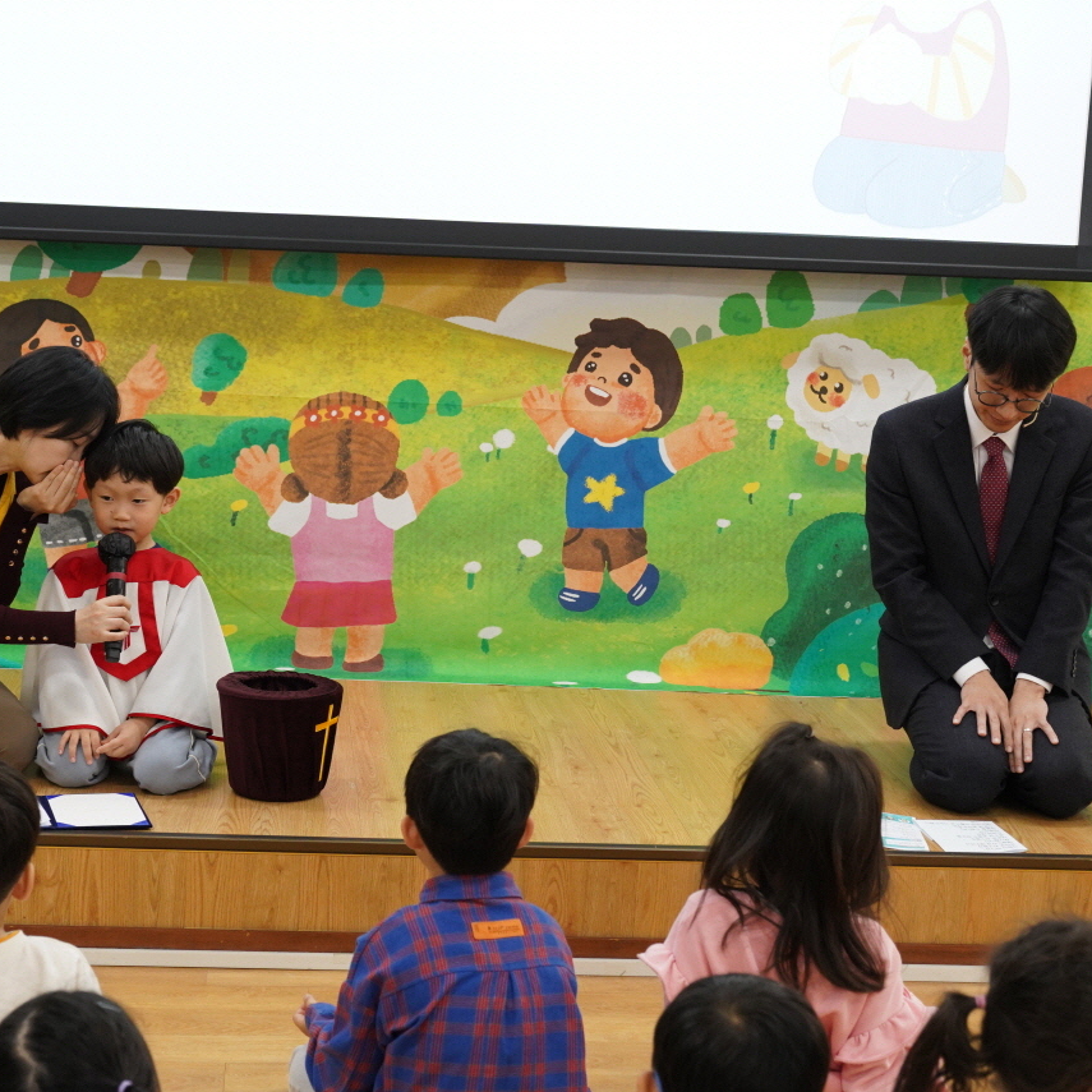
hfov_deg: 27.7
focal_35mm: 62
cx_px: 444
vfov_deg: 27.7
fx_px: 2213
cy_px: 545
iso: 2500
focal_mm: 48
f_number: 5.6
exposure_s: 1/125
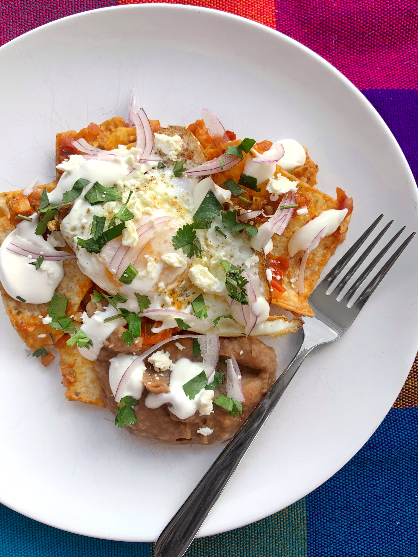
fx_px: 419
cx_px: 209
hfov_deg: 53.1
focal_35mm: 26
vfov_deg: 67.3
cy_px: 278
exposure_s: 1/194
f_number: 1.8
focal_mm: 4.25
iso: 25
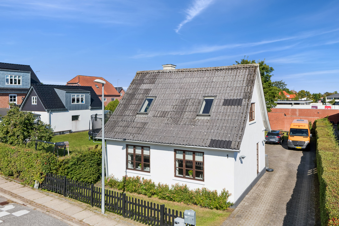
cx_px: 170
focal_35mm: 26
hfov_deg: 69.4
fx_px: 245
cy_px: 113
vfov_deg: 49.6
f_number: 11
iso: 800
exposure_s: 1/1000
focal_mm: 26
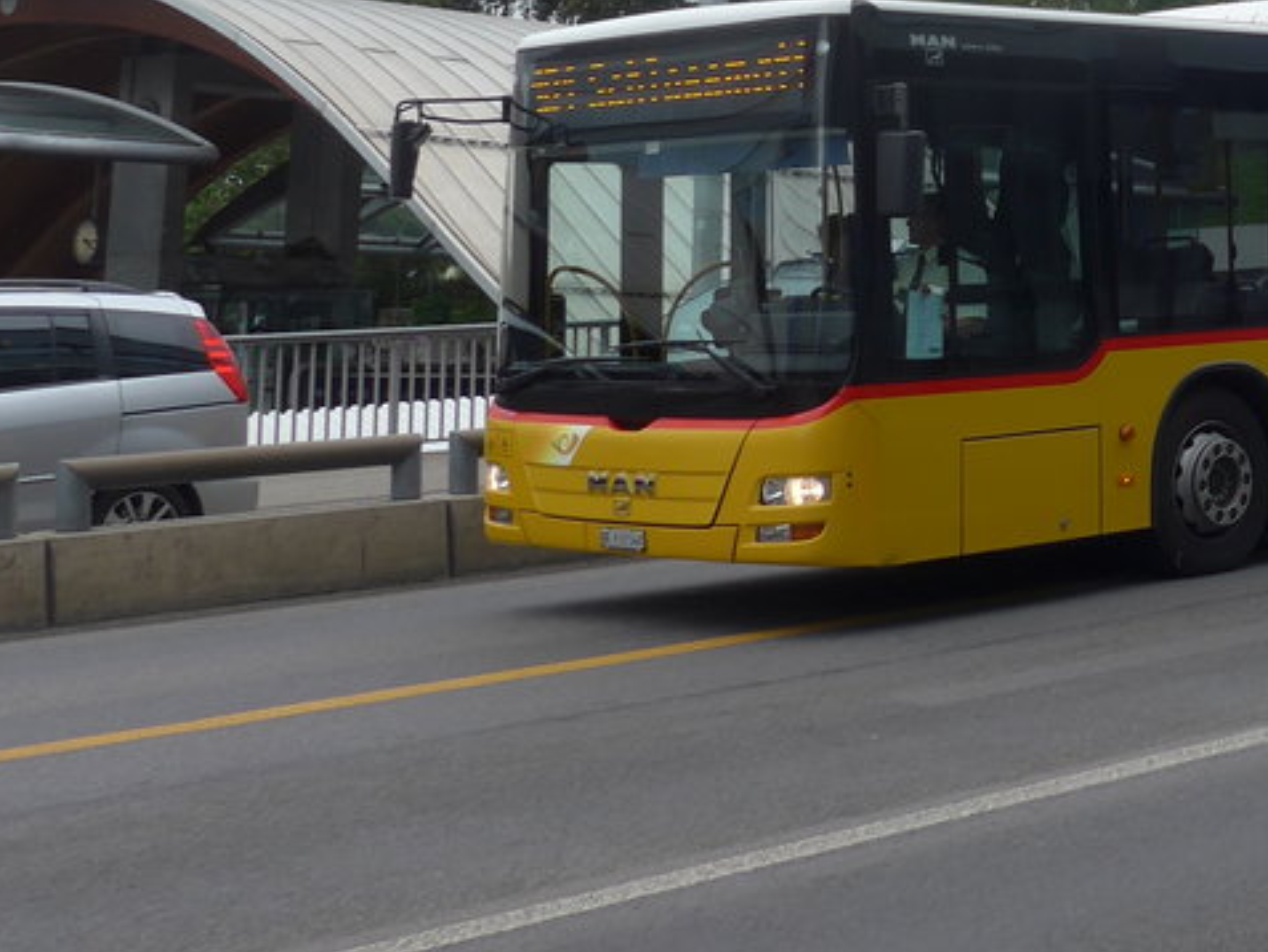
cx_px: 1268
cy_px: -149
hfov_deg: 25.4
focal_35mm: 73
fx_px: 2675
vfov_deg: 19.2
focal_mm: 6
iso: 80
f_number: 2.8
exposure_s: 1/640
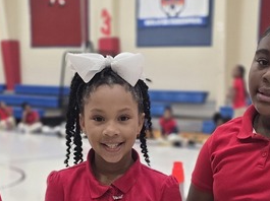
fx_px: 693
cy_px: 283
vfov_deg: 15.5
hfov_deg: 22.0
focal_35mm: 89
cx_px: 138
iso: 200
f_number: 1.7
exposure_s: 1/120
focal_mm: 6.3
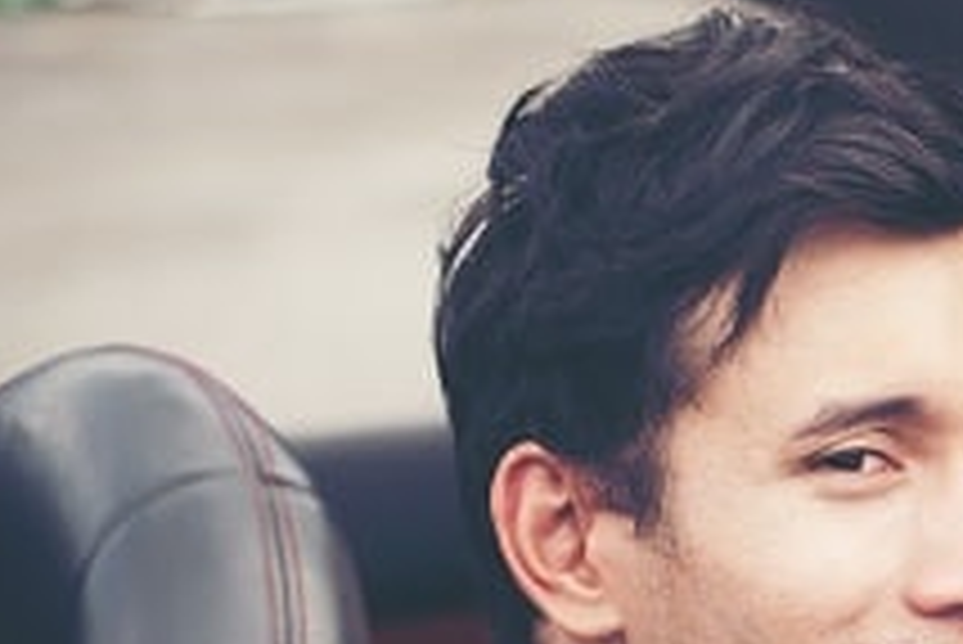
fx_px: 3747
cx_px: 1336
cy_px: 811
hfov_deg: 13.9
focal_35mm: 140
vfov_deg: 9.7
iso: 400
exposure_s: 1/1000
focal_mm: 50
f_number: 2.2
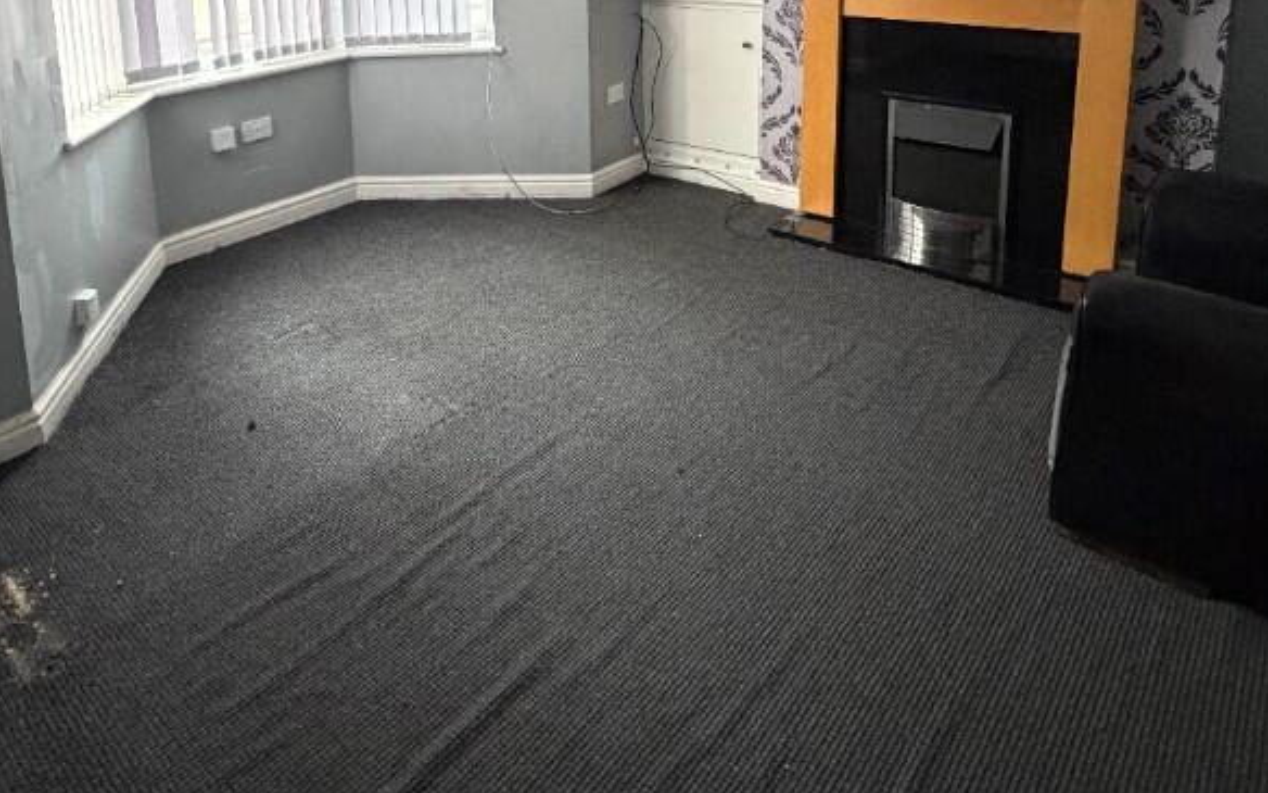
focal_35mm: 26
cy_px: 33
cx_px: 499
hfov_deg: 69.6
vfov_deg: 42.3
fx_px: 898
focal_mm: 2.22
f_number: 2.2
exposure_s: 1/60
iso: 800
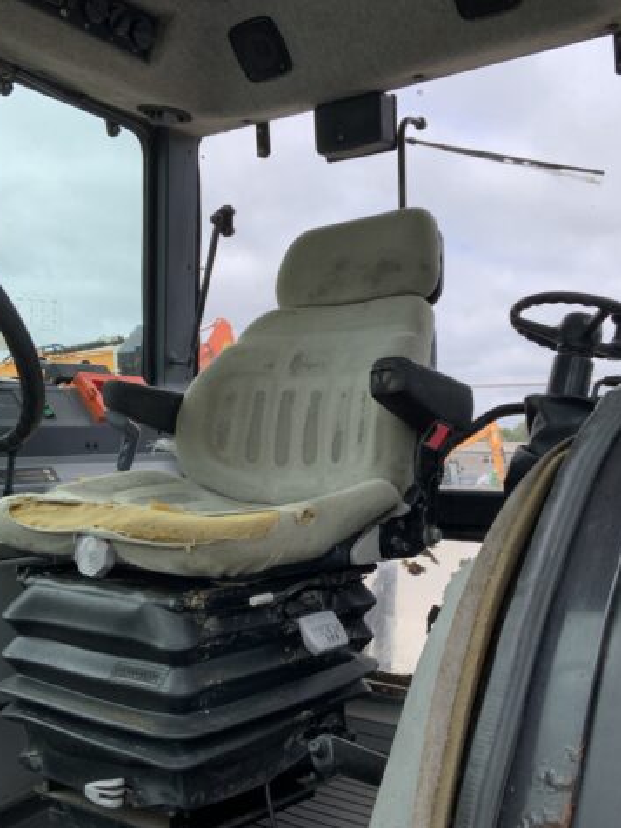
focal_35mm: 39
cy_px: 414
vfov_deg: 47.9
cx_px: 336
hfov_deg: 36.8
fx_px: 933
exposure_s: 1/1412
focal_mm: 3
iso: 16
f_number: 1.8
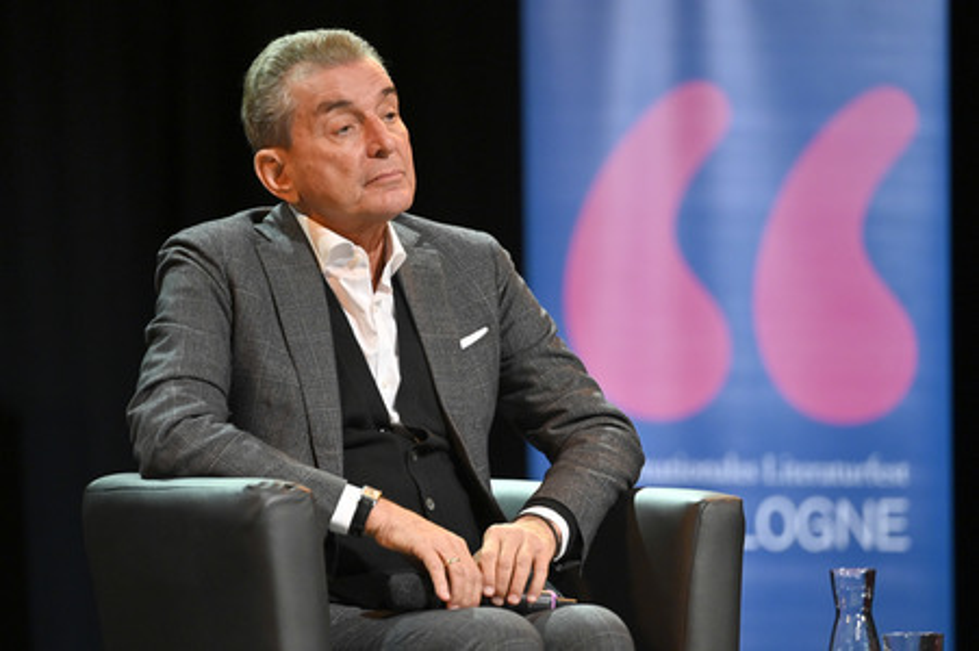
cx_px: 490
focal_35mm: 200
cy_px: 326
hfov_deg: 10.3
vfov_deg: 6.9
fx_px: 5435
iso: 1600
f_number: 2.8
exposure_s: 1/400
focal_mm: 200
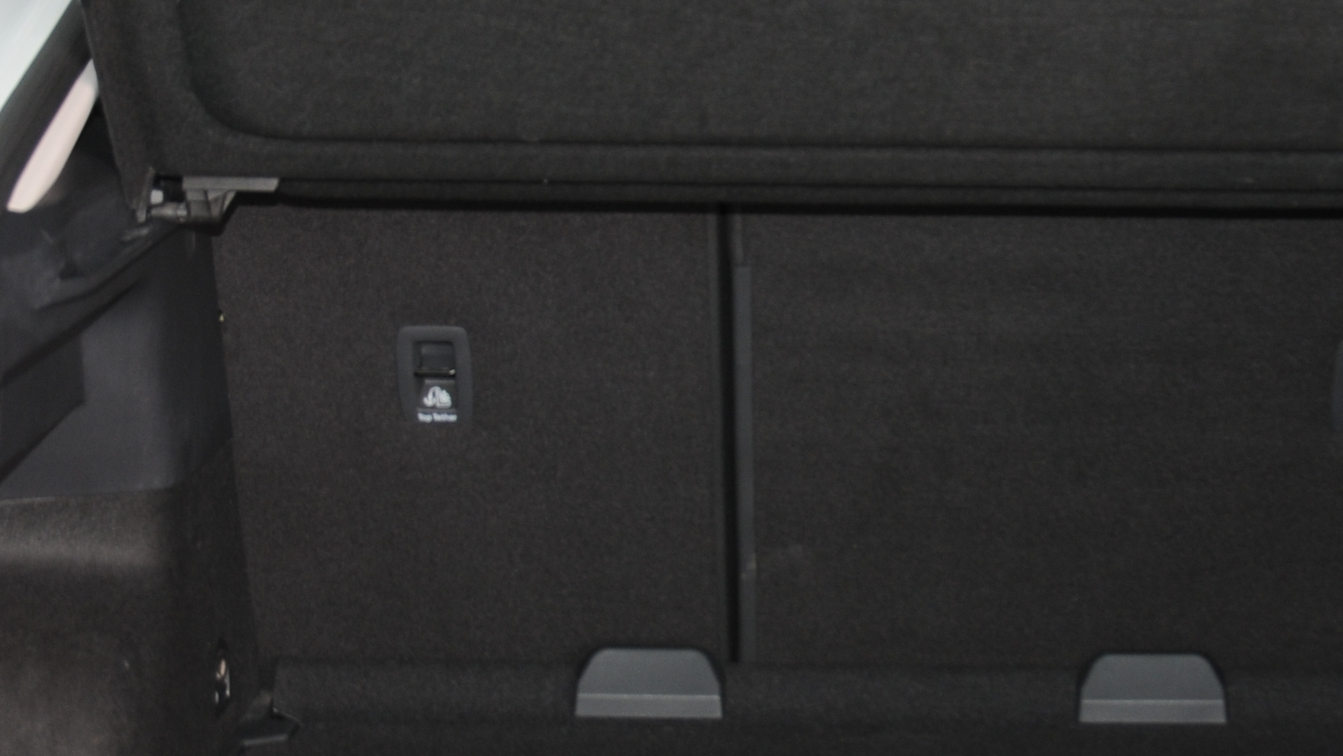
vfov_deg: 11.7
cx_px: 897
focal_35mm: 103
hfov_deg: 20.6
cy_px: 362
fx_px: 3678
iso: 200
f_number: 4.8
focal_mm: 27
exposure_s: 1/15
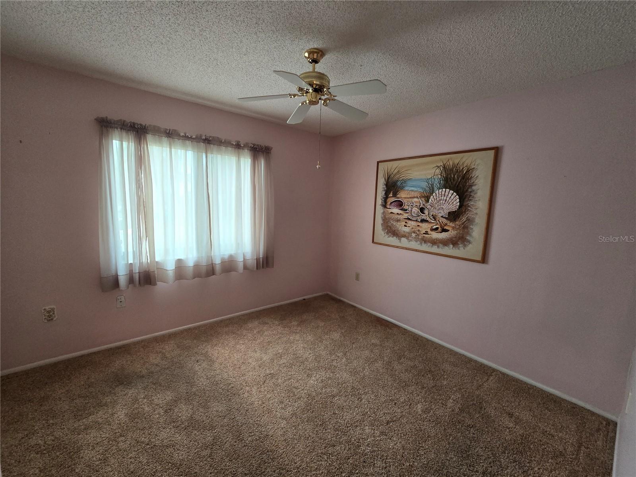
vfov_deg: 89.9
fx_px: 239
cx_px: 318
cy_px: 238
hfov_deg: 106.2
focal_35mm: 13
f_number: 2.2
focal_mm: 2.2
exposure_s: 1/60
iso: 200
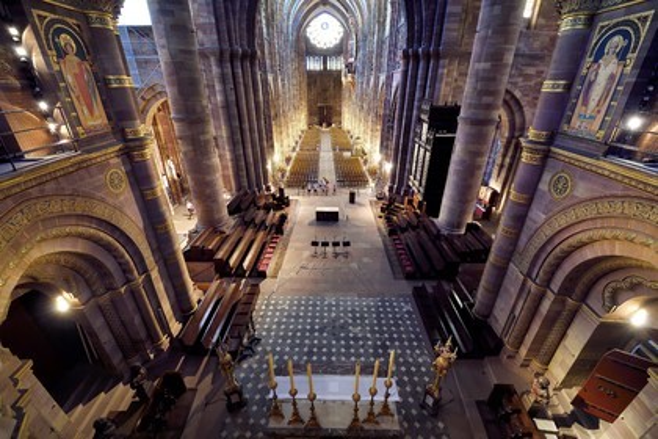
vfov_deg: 81.2
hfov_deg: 104.3
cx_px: 329
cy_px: 220
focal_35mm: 14
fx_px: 256
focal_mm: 14
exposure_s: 1/5
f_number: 5
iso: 1600
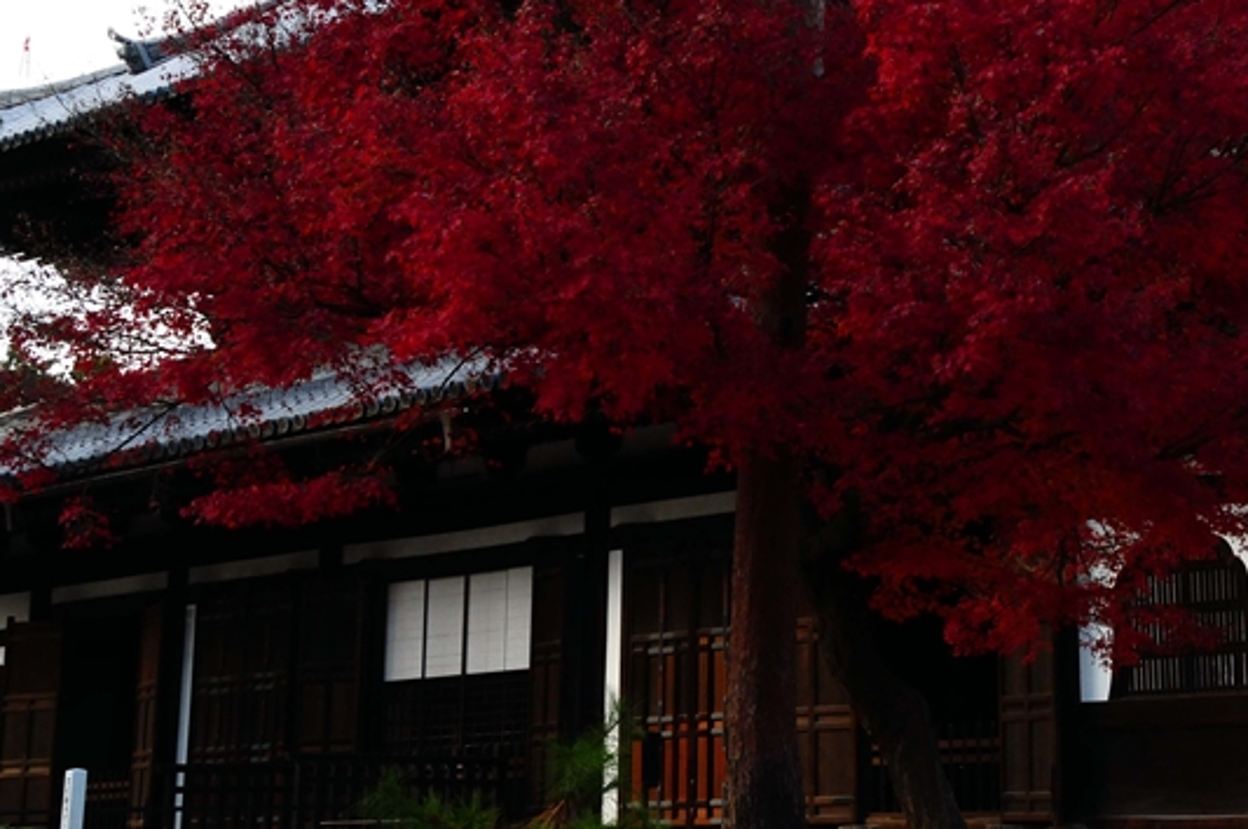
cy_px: 224
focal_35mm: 81
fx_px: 2805
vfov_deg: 16.7
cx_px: 857
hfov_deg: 24.9
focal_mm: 36
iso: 1250
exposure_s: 1/320
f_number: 9
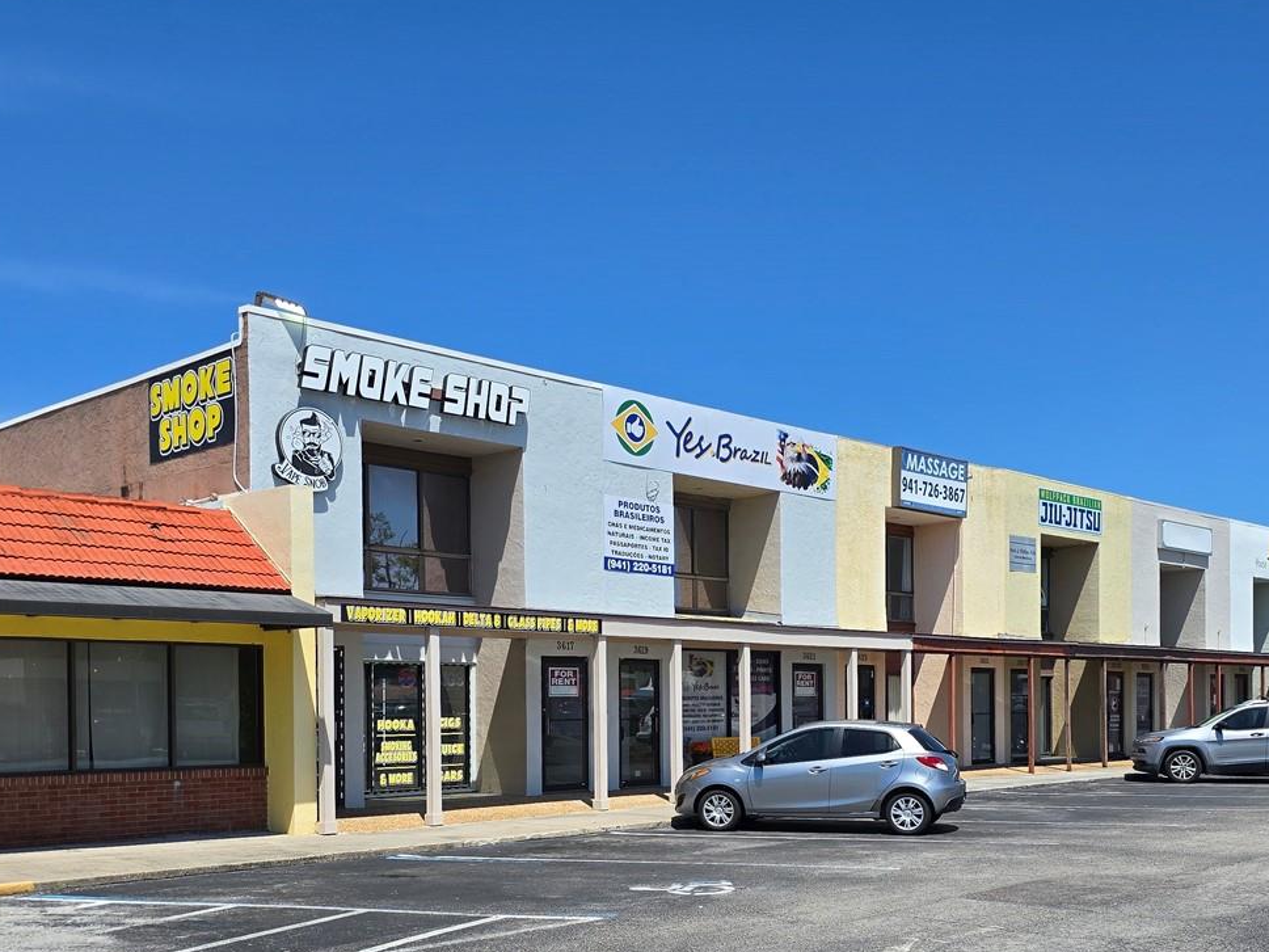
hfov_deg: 48.7
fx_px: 1393
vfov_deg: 36.9
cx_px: 755
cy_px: 705
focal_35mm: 38
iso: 12
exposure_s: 1/1205
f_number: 1.7
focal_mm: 6.3
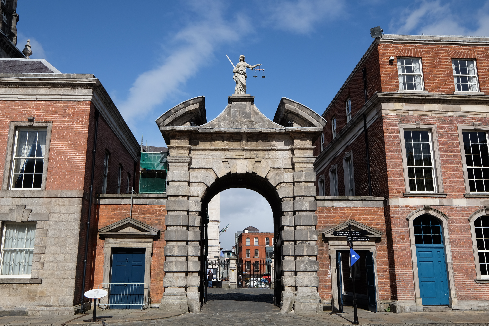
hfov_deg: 57.2
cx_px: 244
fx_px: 448
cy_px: 163
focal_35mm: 33
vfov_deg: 40.0
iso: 200
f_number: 10
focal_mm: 21.9
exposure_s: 1/350
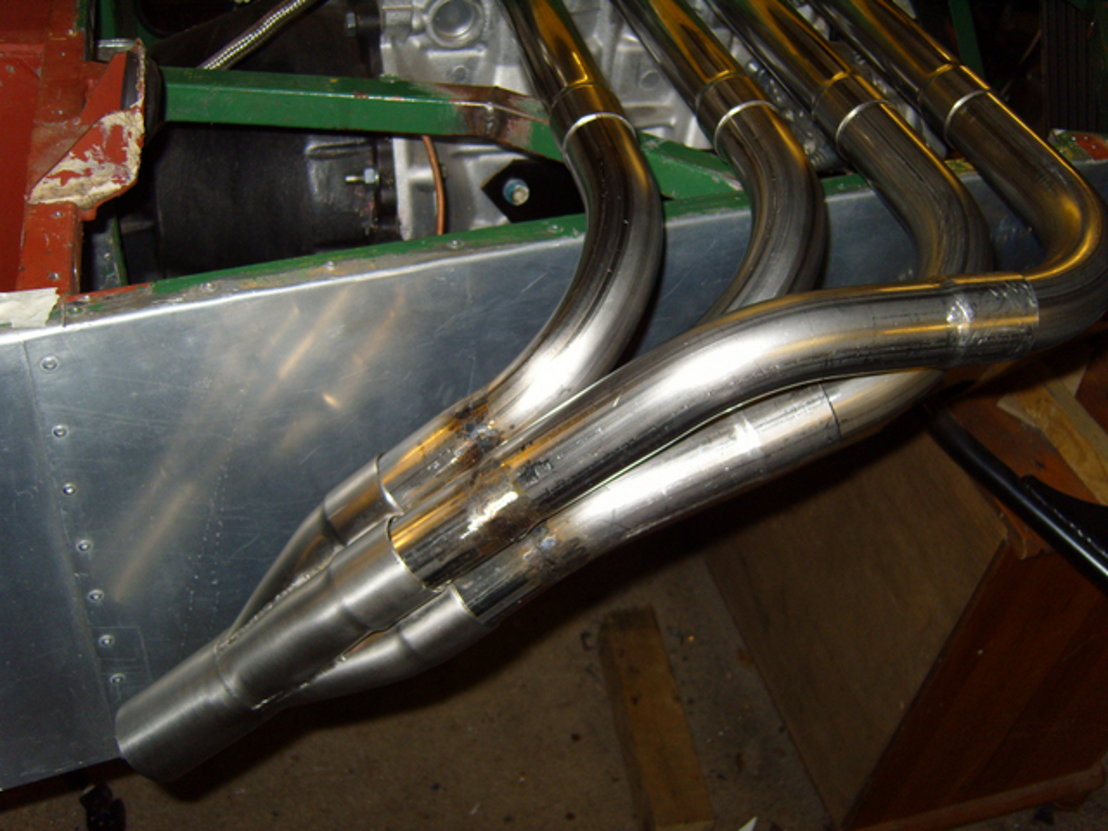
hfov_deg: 52.6
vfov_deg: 40.7
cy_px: 416
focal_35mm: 35
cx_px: 554
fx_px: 1120
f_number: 2.8
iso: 100
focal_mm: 7.4
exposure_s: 1/30
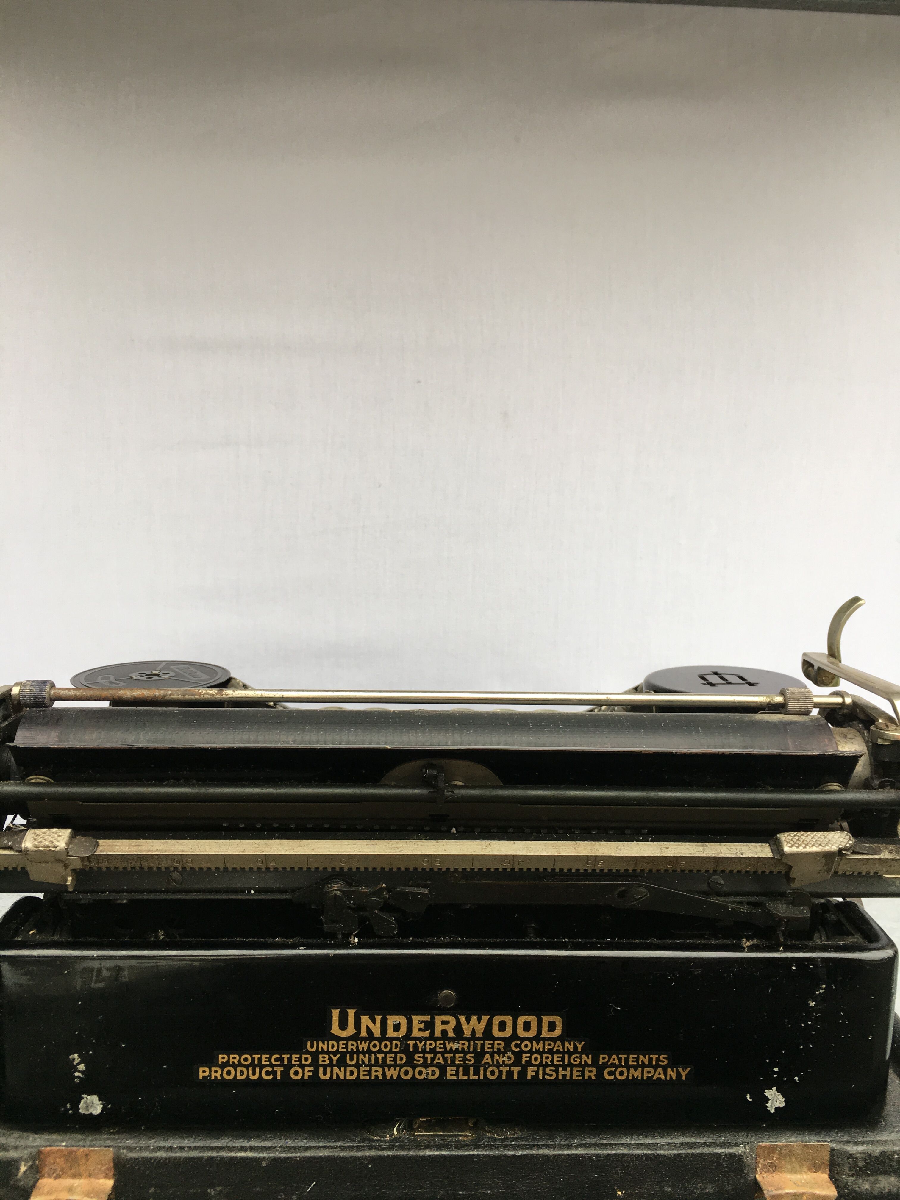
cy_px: 600
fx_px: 1005
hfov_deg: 48.2
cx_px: 450
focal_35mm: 29
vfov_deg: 61.7
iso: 40
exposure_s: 1/100
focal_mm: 4.15
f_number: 2.2
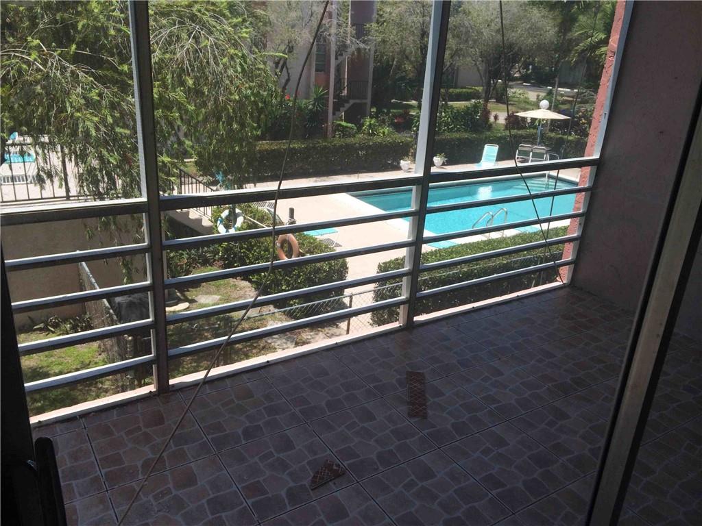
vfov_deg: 46.8
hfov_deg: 60.0
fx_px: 608
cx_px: 351
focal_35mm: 30
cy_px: 263
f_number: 2.2
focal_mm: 4.12
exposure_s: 1/30
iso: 50
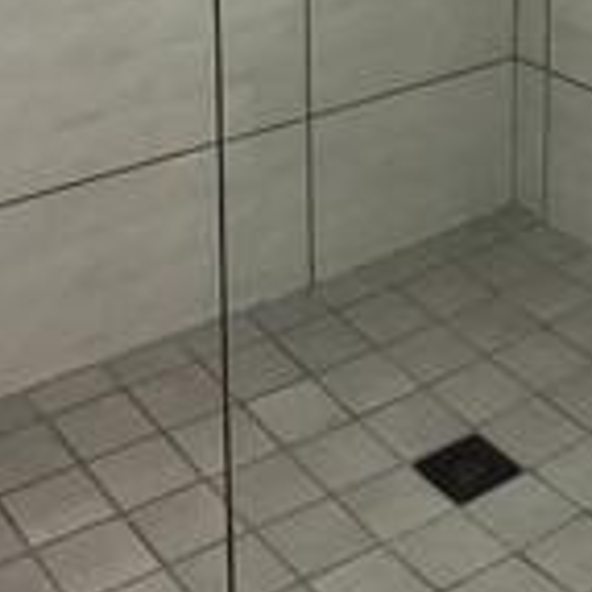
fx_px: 1529
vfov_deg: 19.8
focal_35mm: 79
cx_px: 493
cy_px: -215
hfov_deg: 21.6
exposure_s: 1/100
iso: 50
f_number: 2.2
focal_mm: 1.64
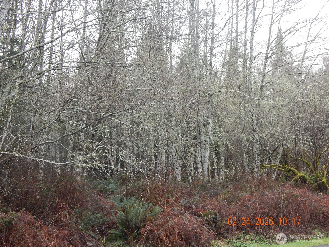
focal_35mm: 48
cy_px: 124
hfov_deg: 39.7
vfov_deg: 30.3
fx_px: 456
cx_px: 164
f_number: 3.7
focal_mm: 8.6
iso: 320
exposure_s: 1/250
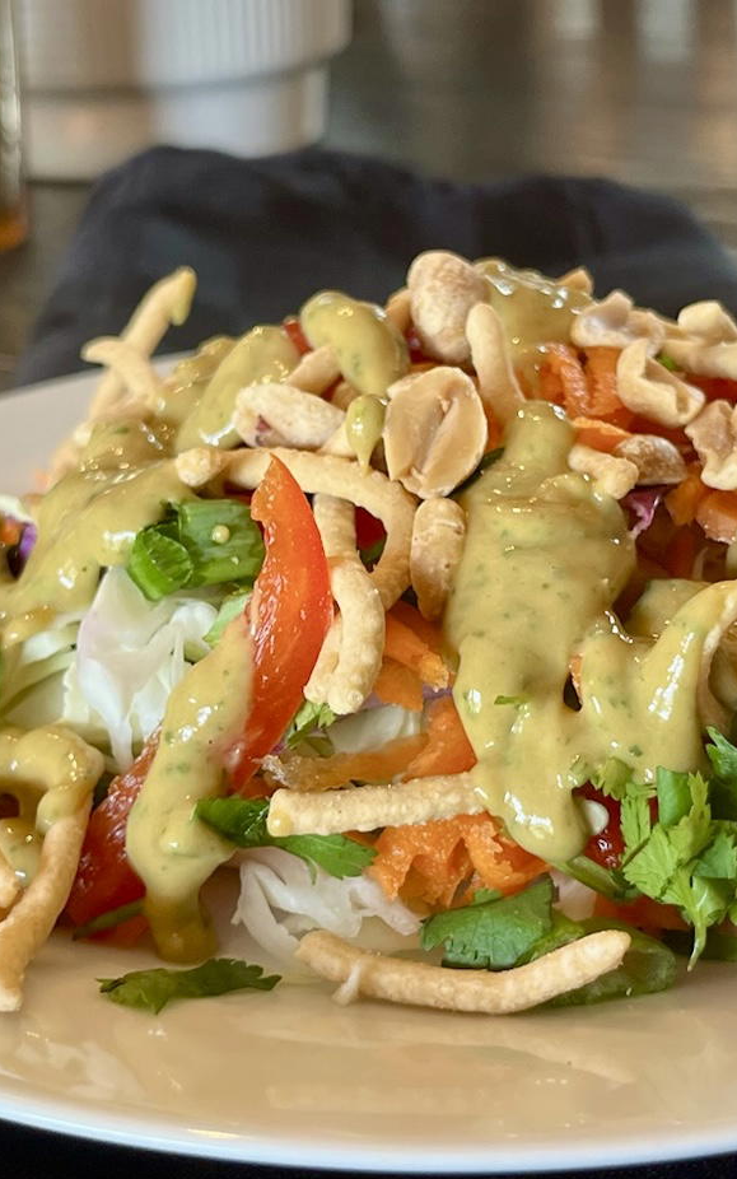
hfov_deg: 31.1
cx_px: 464
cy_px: 597
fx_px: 1317
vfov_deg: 48.2
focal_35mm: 41
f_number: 1.6
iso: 160
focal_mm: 5.1
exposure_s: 1/60
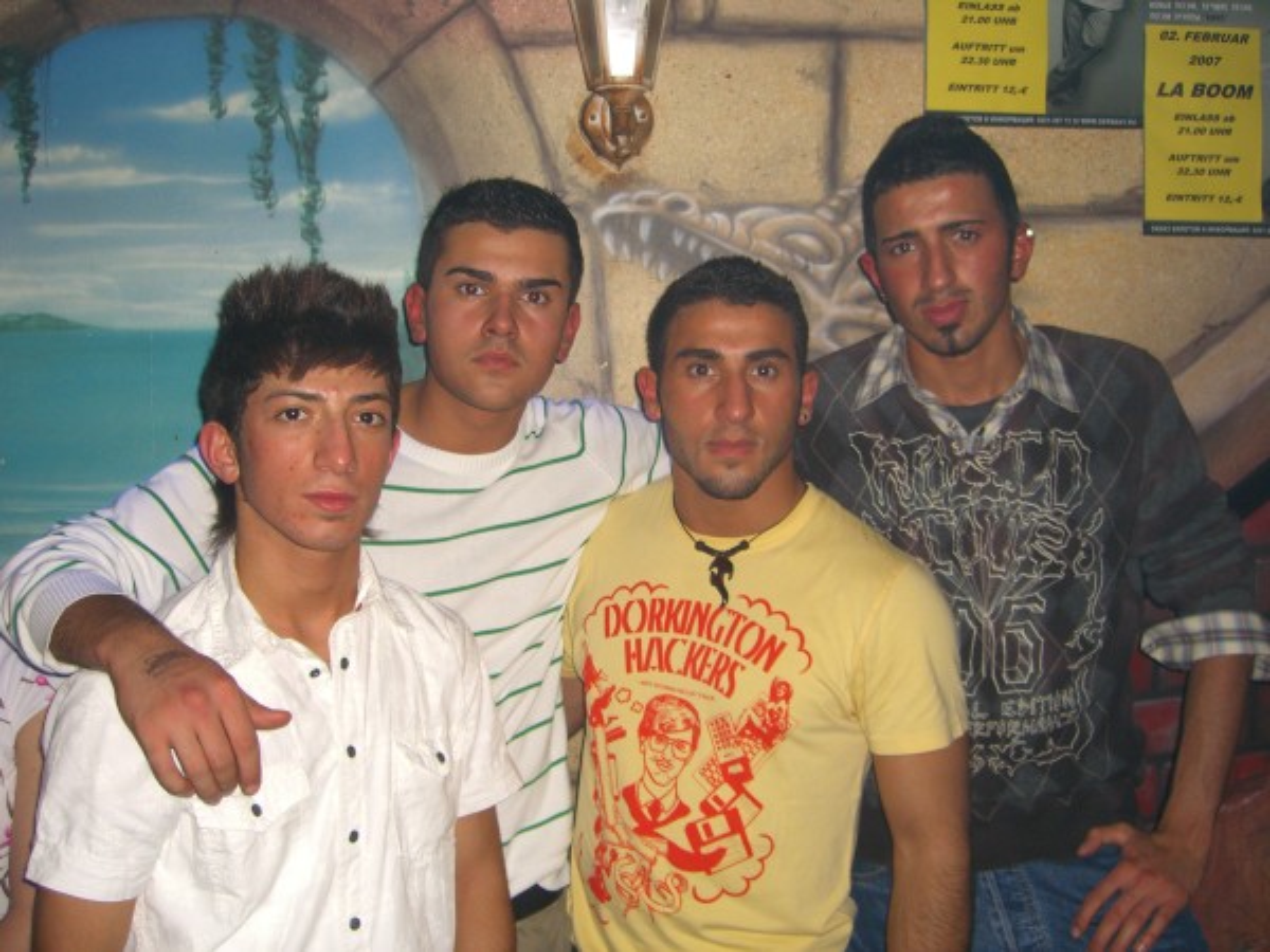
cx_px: 635
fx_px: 1394
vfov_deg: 37.7
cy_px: 476
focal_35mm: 38
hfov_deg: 49.0
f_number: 2.8
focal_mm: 7.9
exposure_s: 1/60
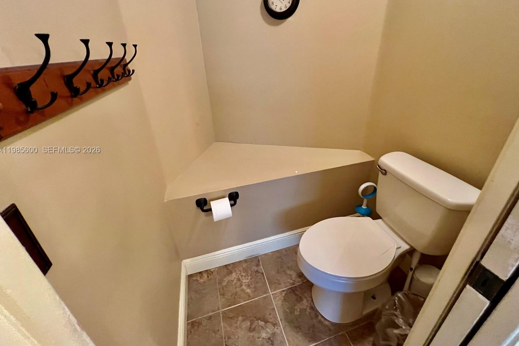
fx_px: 202
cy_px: 150
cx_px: 264
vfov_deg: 80.8
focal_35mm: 14
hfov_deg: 104.2
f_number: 1.8
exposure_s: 1/60
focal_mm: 1.57
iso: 500
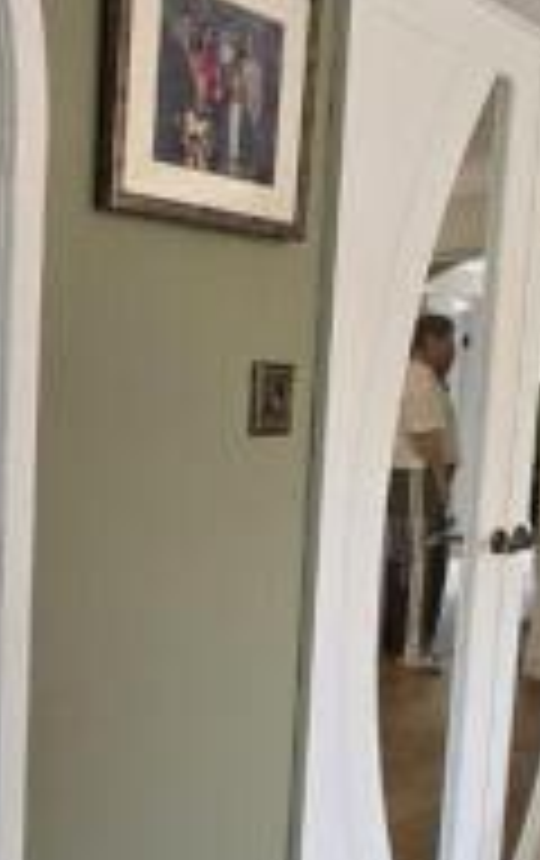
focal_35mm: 42
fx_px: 985
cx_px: -128
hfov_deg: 26.7
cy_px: 511
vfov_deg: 46.9
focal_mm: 2.2
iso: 200
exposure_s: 1/100
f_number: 1.9
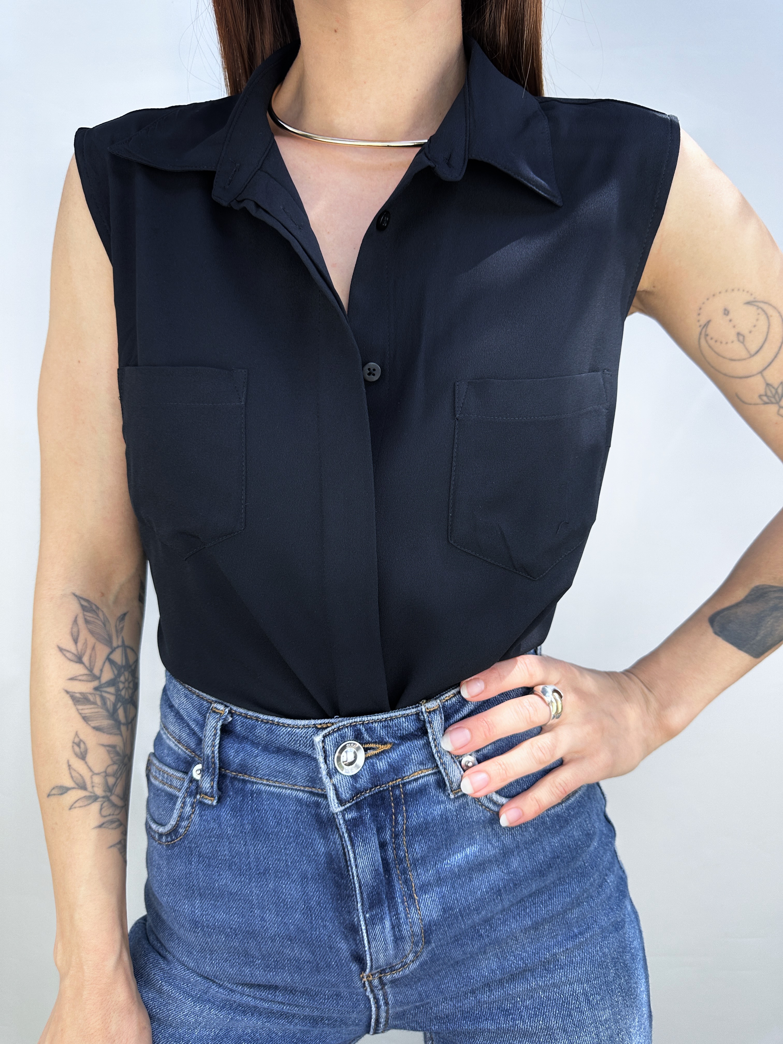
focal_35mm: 24
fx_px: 724
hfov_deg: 56.8
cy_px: 522
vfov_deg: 71.6
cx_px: 392
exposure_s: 1/323
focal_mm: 6.86
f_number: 1.78
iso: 80
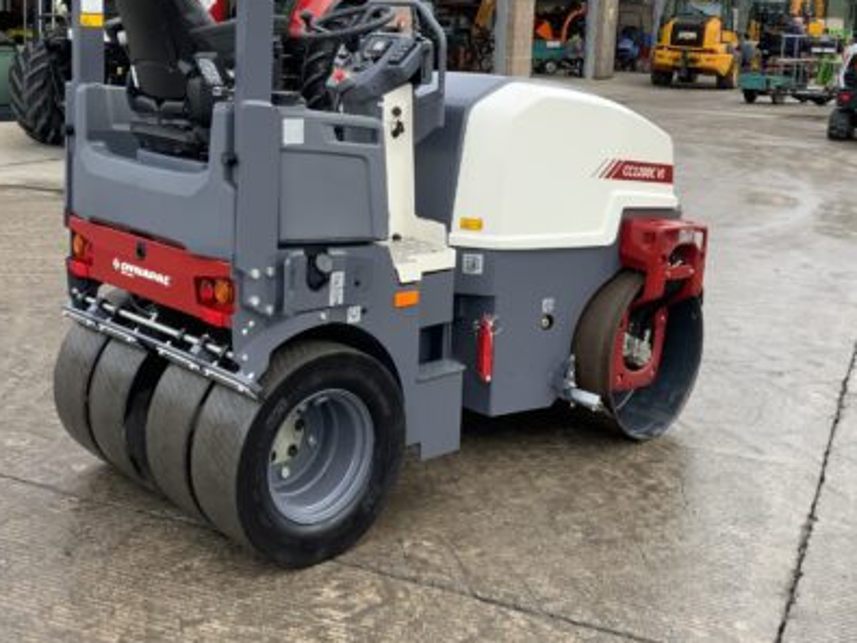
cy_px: 163
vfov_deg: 30.4
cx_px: 425
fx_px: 1163
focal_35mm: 47
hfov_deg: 40.4
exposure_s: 1/200
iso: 16
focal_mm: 3
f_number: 1.8
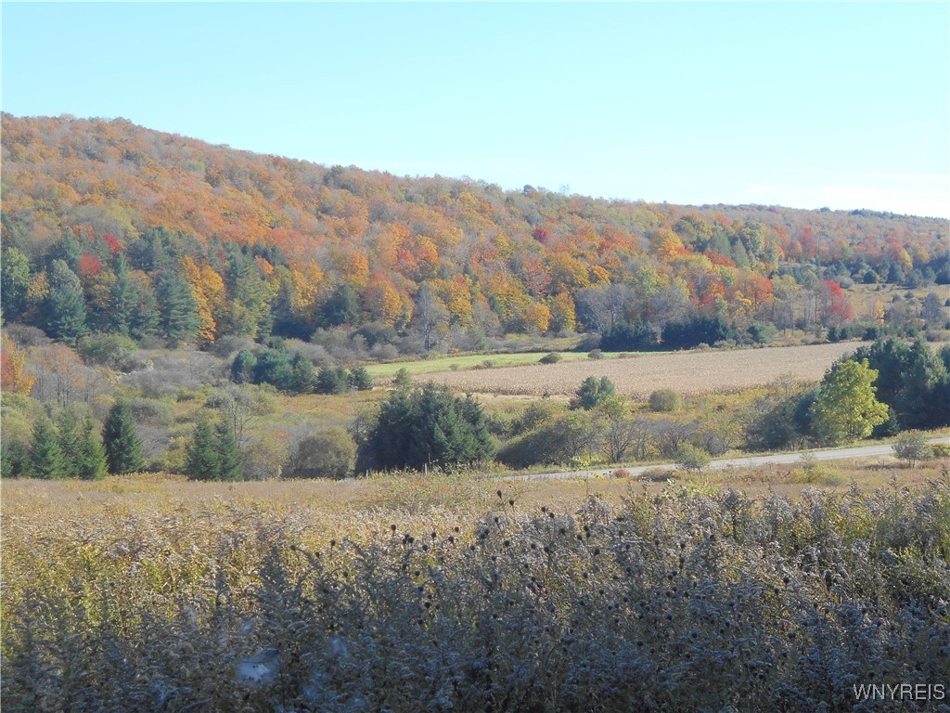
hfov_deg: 29.4
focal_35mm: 66
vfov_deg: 22.3
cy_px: 356
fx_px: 1811
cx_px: 475
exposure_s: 1/250
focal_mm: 11.6
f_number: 5.3
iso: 110
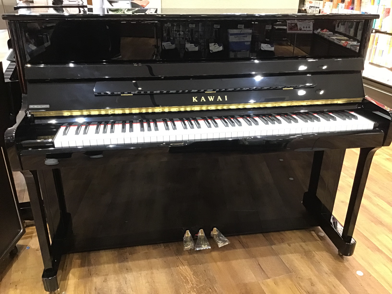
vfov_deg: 45.4
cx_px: 196
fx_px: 351
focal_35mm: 31
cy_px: 147
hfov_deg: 58.4
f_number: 2.4
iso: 200
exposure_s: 1/30
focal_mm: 3.3
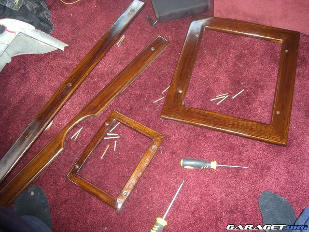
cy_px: 116
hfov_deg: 49.0
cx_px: 154
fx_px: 339
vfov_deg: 37.7
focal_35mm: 38
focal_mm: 6.2
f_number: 2.7
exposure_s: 1/60
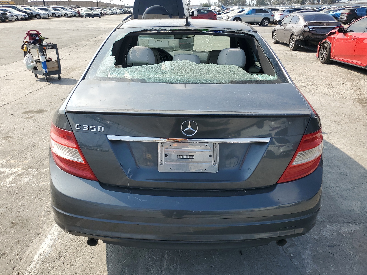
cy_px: 138
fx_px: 276
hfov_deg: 67.3
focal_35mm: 26
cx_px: 184
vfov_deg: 53.1
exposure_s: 1/1667
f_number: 1.5
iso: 50
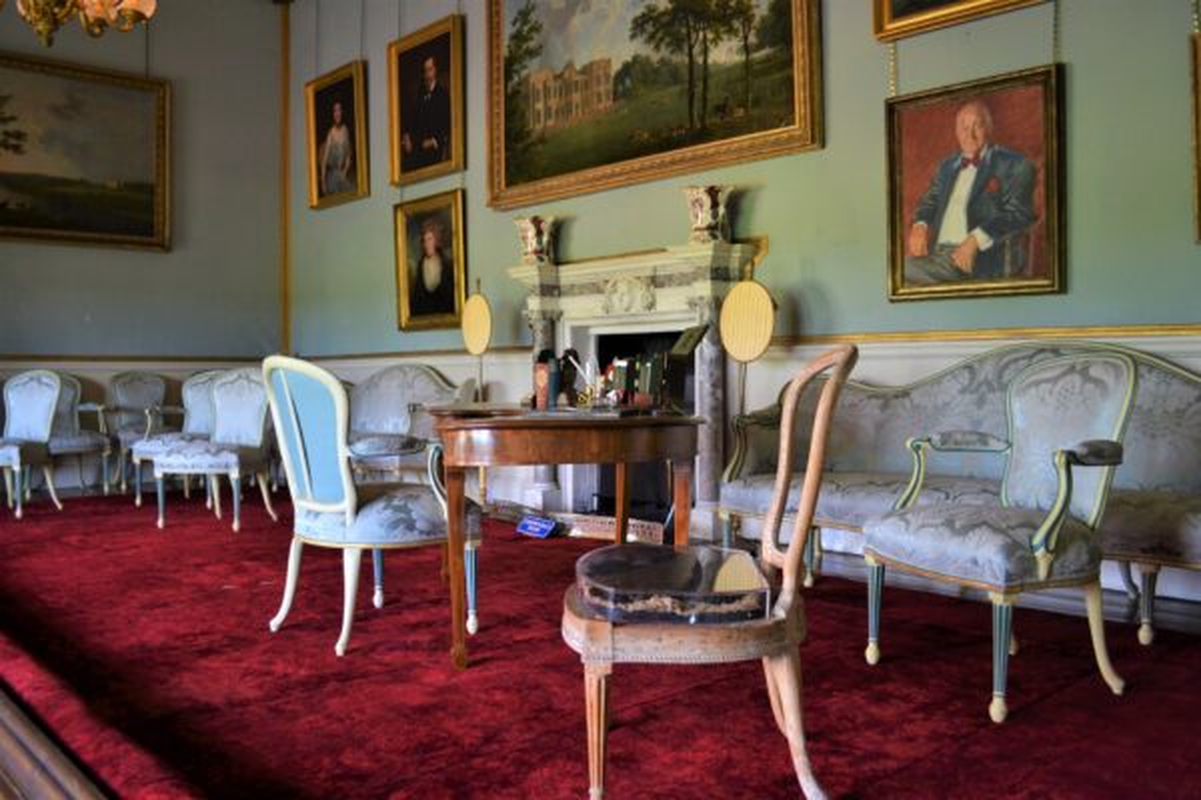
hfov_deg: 61.9
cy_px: 400
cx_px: 600
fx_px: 1001
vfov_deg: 43.6
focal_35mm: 30
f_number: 3.8
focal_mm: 20
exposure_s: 1/30
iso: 400
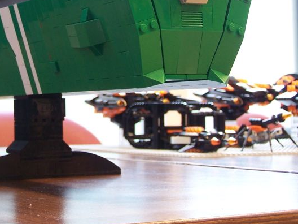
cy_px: 28
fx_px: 852
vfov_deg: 14.8
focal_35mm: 99
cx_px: 44
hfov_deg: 19.6
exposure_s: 1/6
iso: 80
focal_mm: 8.5
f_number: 3
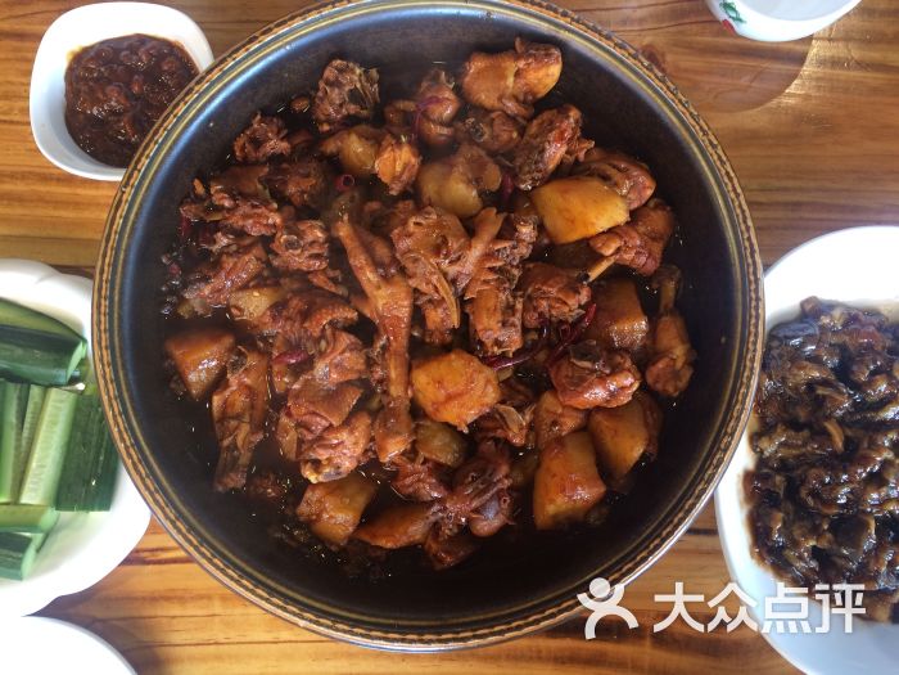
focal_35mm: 29
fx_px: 753
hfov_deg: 61.7
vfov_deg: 48.2
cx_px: 450
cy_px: 338
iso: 50
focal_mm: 4.15
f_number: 2.2
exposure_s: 1/33
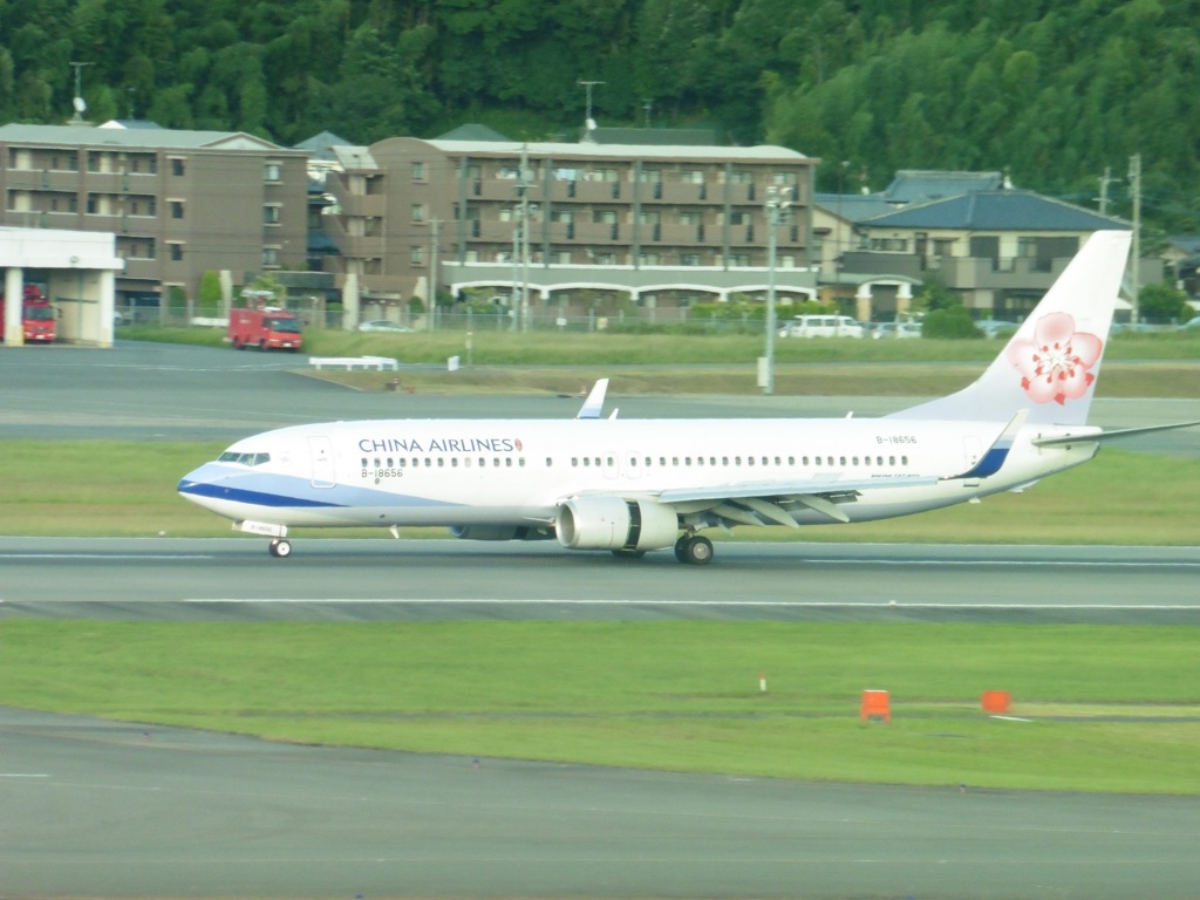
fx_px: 15808
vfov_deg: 3.3
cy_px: 450
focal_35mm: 456
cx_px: 600
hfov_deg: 4.3
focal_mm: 81.7
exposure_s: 1/200
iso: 400
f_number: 6.3
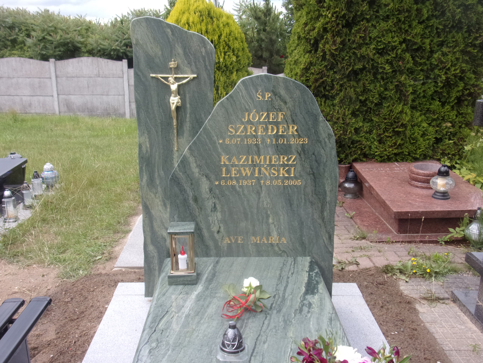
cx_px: 242
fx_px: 391
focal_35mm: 28
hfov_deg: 63.4
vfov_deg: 49.7
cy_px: 182
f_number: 3.4
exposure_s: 1/240
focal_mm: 5
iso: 80
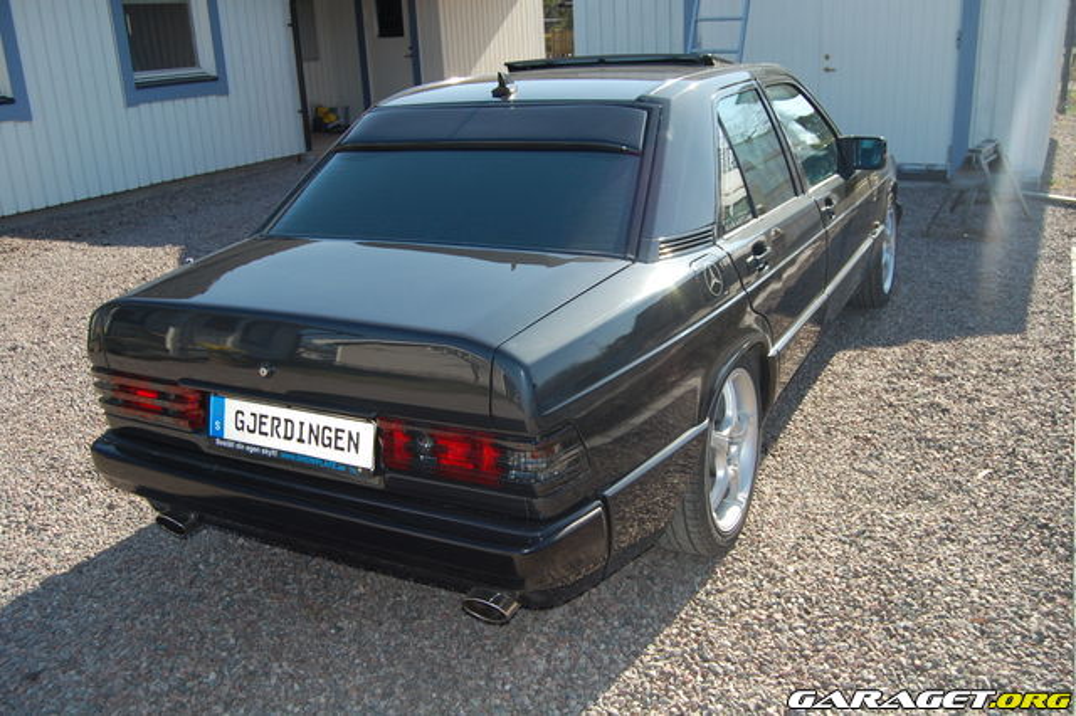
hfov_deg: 62.0
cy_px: 358
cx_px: 538
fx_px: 896
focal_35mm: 30
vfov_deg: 43.6
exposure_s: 1/500
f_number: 5.6
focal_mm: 20
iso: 200
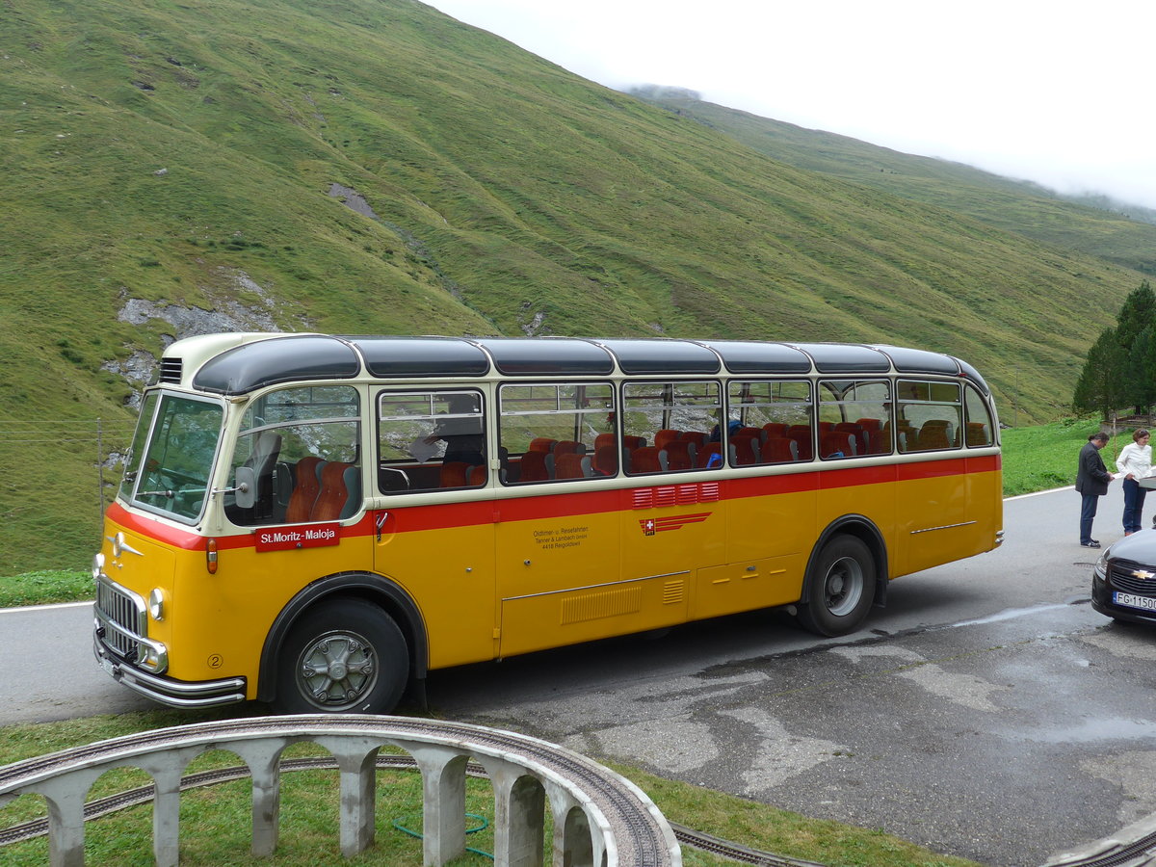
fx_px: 1135
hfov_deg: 54.0
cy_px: 434
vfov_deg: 41.8
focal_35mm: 34
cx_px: 578
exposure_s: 1/500
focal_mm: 7
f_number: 2.8
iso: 80
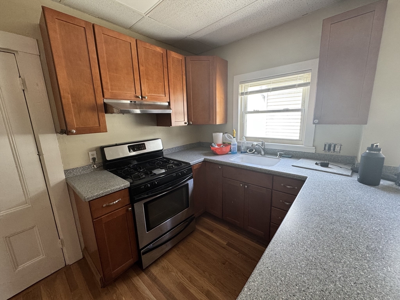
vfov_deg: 85.7
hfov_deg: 102.1
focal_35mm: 14
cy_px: 150
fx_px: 162
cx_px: 200
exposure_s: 1/99
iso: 200
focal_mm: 2.22
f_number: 2.2
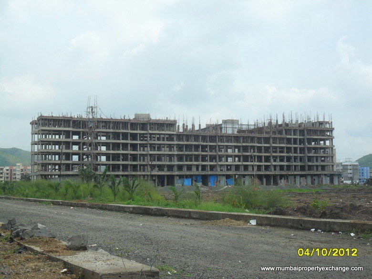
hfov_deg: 36.8
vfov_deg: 28.0
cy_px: 140
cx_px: 186
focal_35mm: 52
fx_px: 559
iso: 100
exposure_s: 1/1000
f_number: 5
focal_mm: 9.3
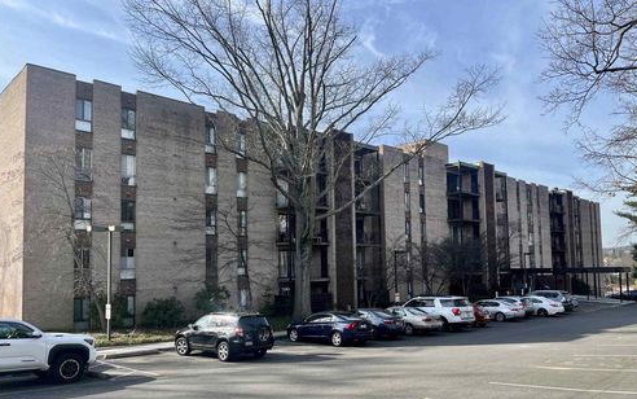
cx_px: 315
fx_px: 486
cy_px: 233
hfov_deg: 66.4
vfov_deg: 44.4
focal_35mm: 28
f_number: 1.6
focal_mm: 5.1
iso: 50
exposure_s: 1/1890
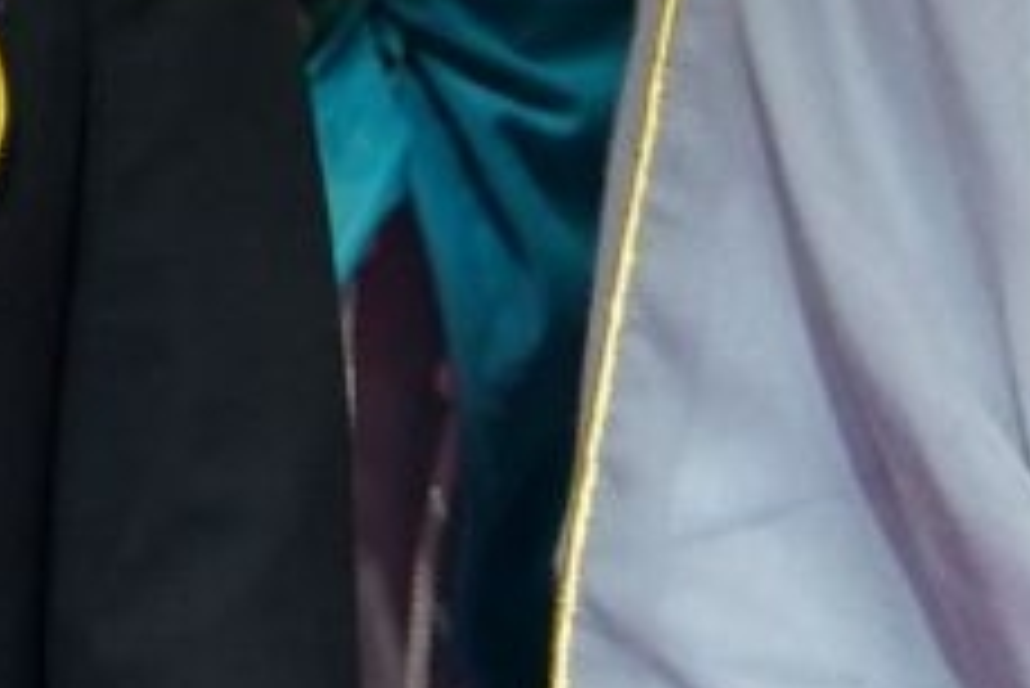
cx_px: 2294
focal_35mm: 1651
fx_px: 47265
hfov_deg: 1.2
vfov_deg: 0.8
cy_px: -1048
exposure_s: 1/500
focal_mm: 210
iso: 1250
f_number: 4
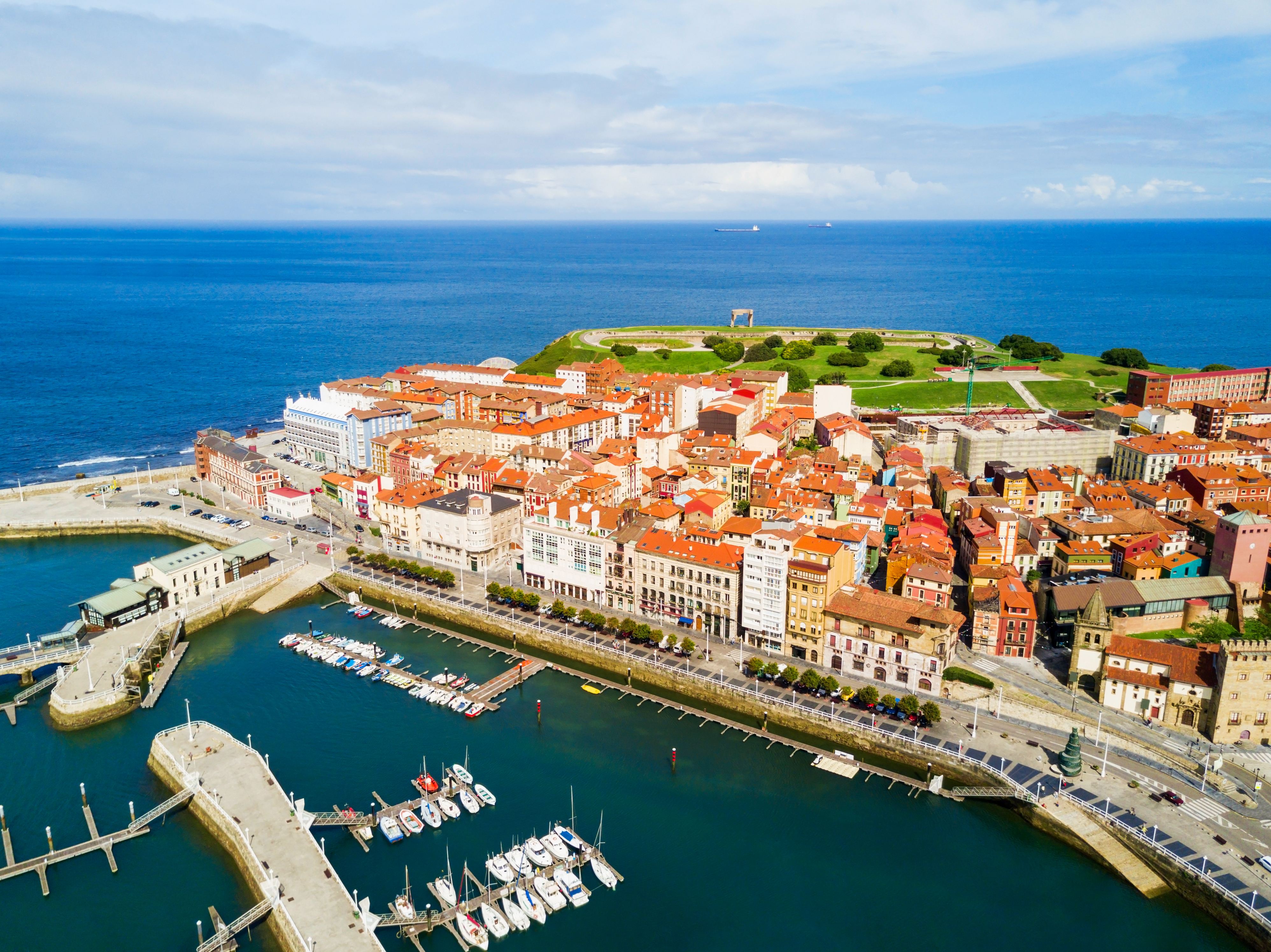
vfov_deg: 53.0
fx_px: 954
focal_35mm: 26
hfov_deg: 67.3
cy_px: 476
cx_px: 636
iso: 100
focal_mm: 4.7
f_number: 2.2
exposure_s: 1/1900
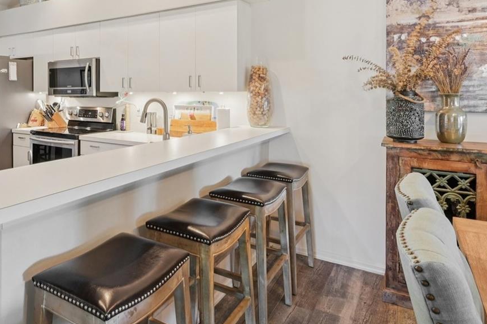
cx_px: 124
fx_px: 352
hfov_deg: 65.4
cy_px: 89
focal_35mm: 26
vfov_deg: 48.0
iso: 400
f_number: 8
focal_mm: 14
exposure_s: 1/6
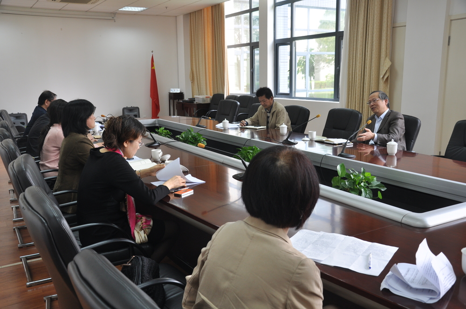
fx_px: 427
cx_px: 233
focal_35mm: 33
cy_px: 154
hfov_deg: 57.3
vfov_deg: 39.9
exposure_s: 1/30
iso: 320
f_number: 5.6
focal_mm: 22
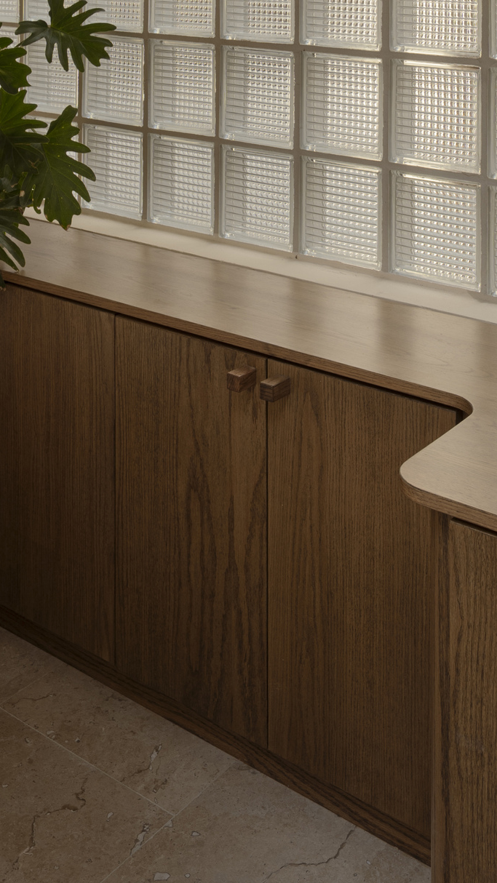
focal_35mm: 44
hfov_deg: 26.9
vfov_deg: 41.4
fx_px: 1031
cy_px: 36
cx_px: 335
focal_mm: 17
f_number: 10
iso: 100
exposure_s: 1/2
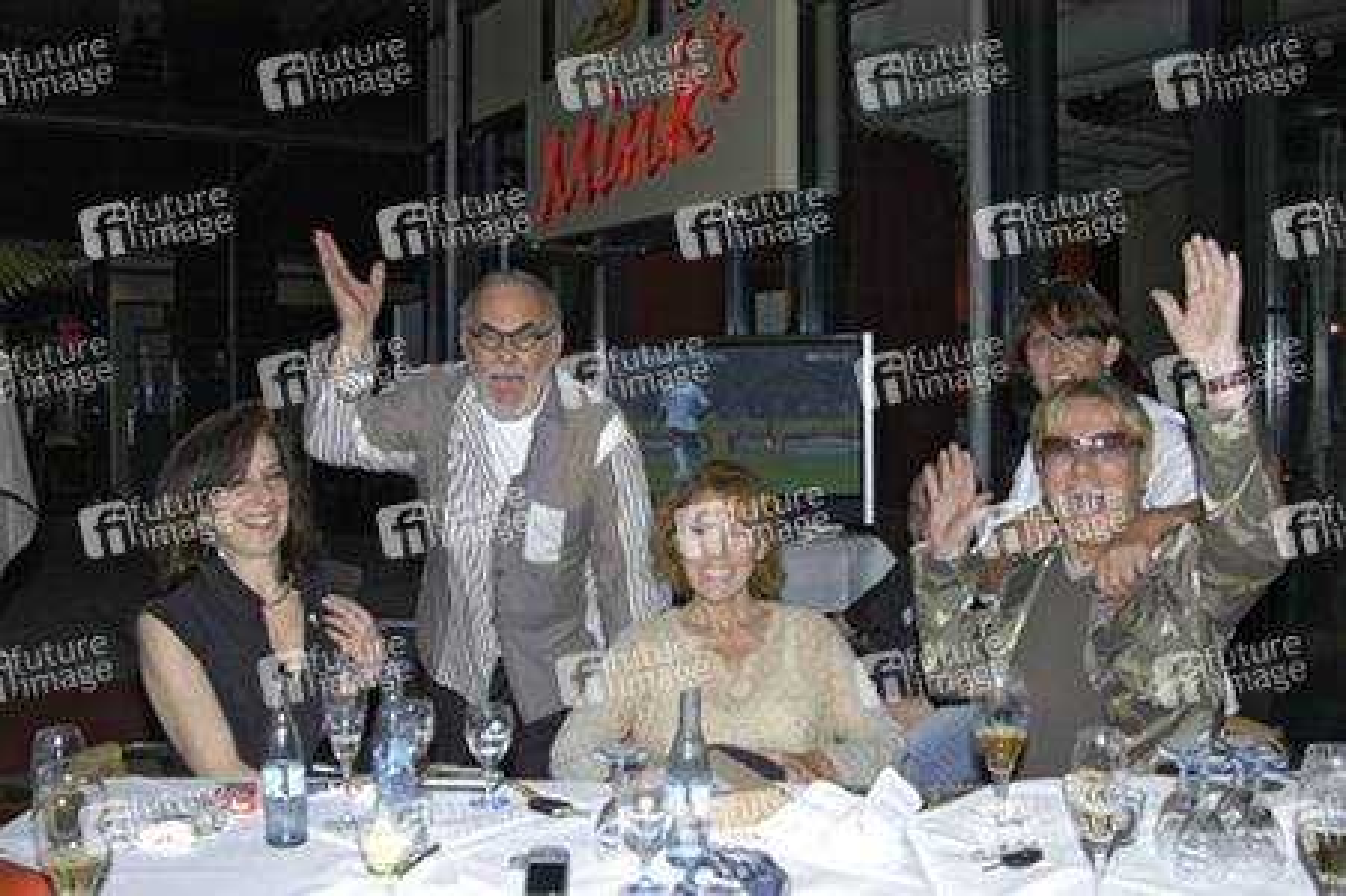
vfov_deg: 36.8
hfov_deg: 53.2
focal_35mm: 36
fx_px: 1345
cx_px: 673
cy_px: 448
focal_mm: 24
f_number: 8
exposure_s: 1/80
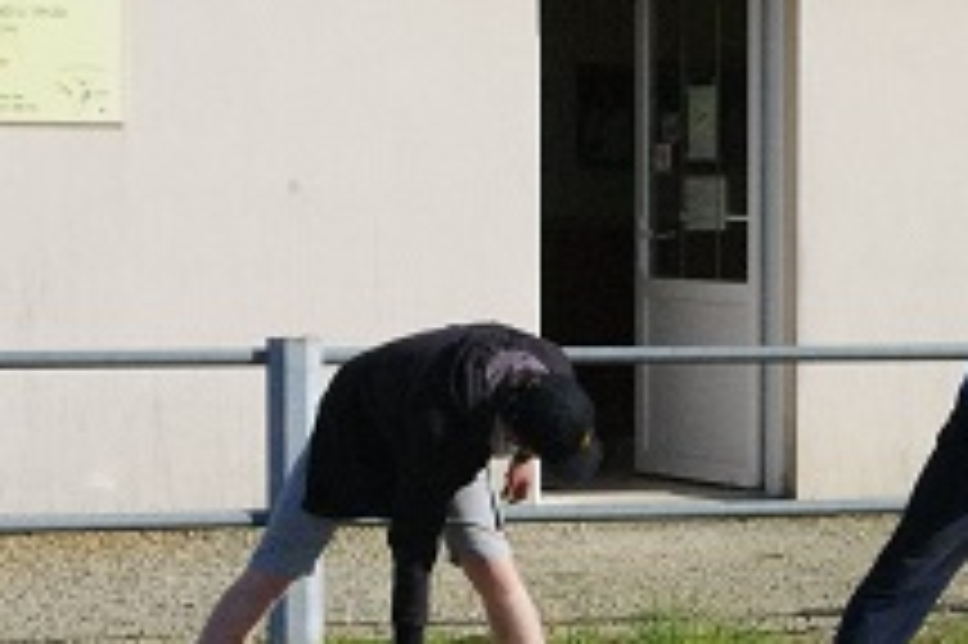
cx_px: 968
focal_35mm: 116
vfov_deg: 11.8
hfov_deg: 17.3
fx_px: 3117
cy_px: 428
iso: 6400
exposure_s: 1/3200
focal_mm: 35
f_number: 16
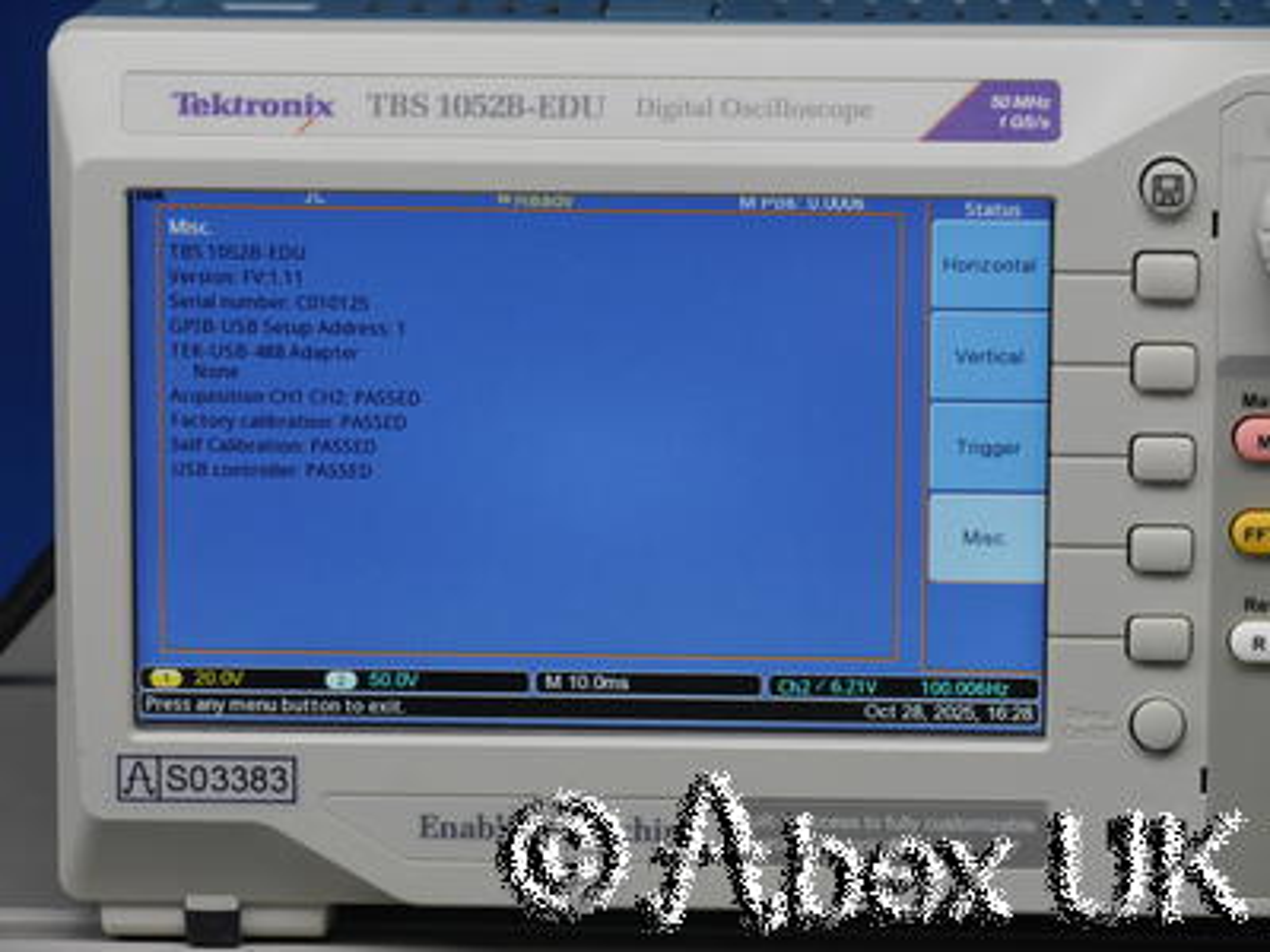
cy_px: 476
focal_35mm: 194
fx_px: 7118
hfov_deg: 10.2
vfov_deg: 7.7
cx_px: 635
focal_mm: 97
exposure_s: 1/15
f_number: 11
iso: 400
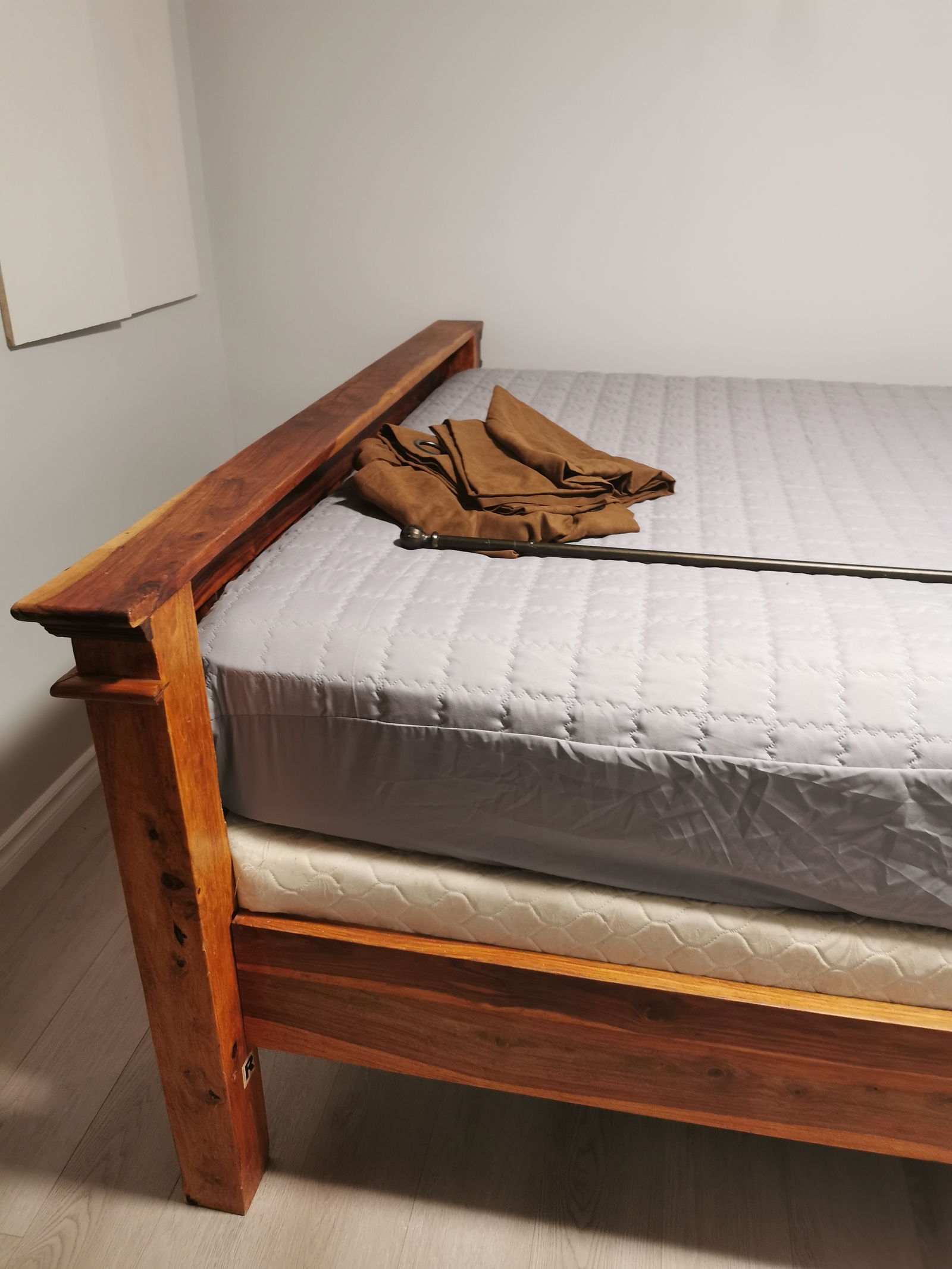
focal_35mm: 27
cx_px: 476
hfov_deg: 51.4
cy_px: 634
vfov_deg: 65.3
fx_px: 990
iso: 250
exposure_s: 1/40
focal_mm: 5.56
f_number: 1.6
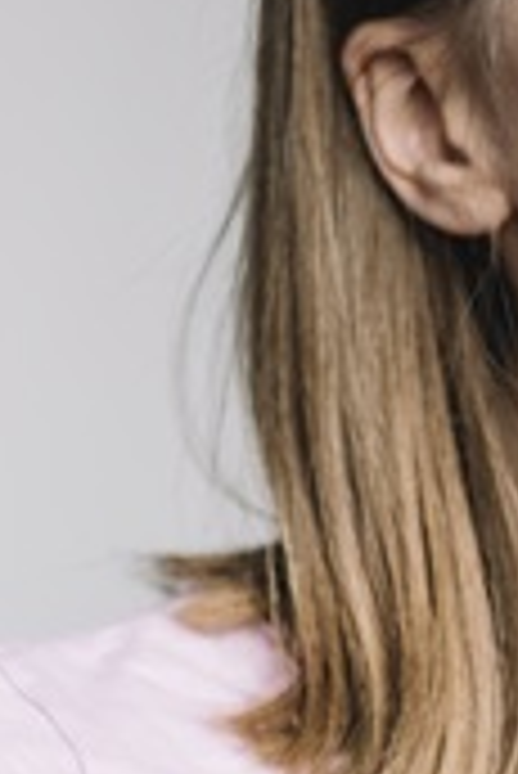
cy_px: 461
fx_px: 4609
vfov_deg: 9.6
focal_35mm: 214
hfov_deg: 6.2
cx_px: 1176
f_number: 2.5
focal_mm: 50
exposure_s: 1/125
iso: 250
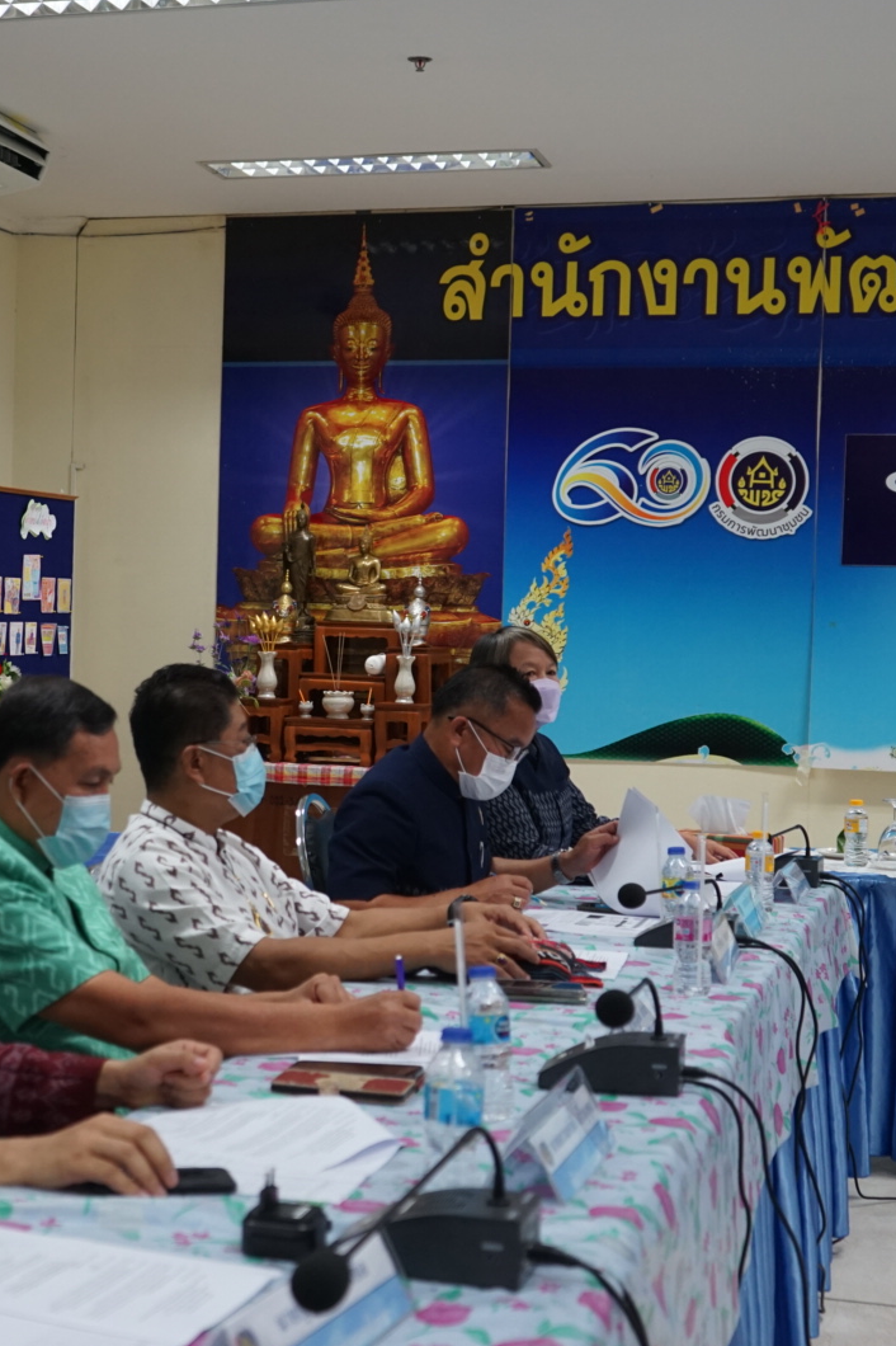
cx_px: 303
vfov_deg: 34.5
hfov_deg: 23.3
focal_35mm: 58
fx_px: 2167
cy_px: 669
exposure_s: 1/160
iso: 1250
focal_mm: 38
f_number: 4
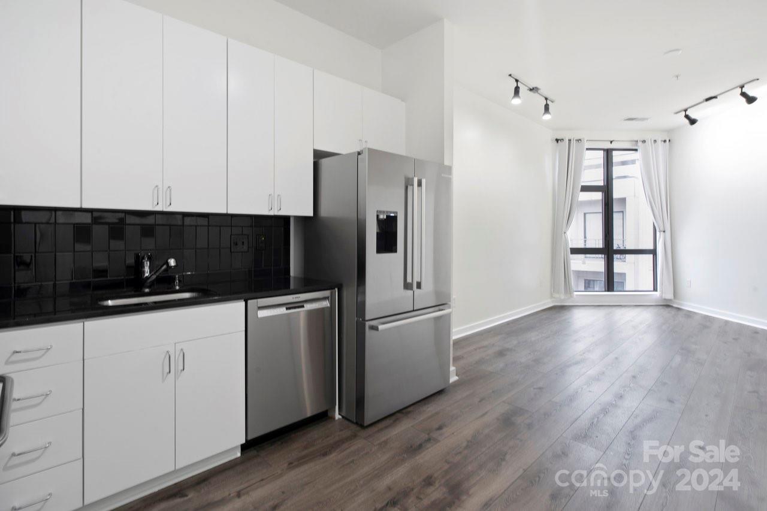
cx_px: 384
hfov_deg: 96.7
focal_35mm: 16
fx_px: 341
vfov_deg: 73.7
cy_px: 256
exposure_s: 1/1.67
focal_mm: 16
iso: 100
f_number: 11
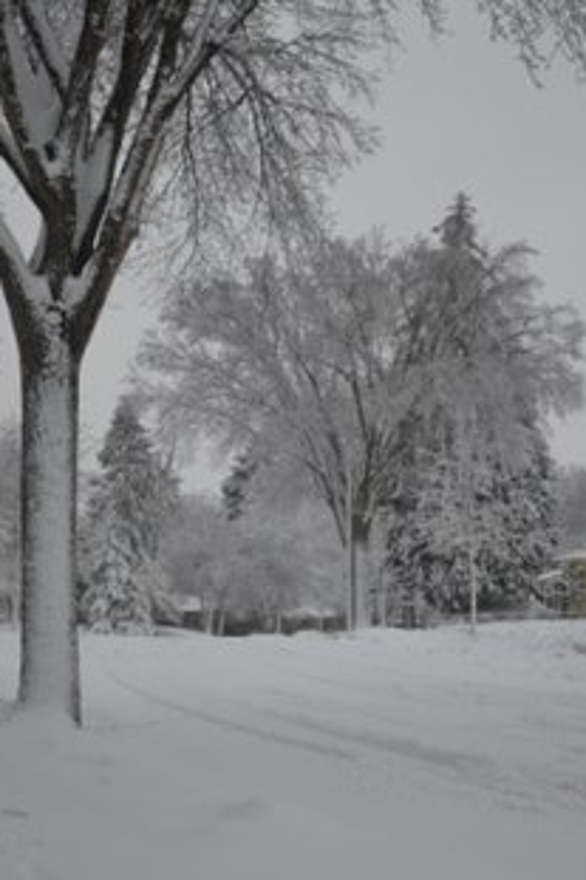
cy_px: 495
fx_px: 2078
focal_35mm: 85
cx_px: 313
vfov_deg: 23.9
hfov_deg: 16.1
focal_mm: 44
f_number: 5.6
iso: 320
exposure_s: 1/125
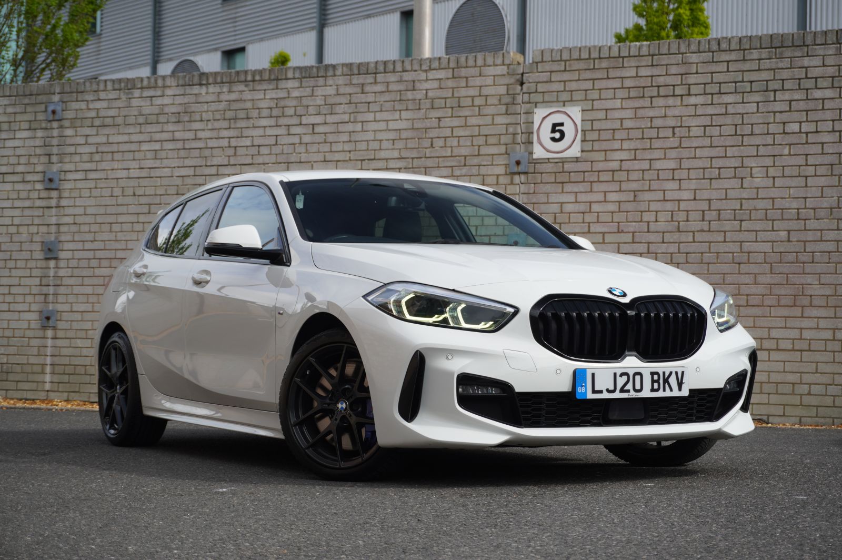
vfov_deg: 20.1
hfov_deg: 29.9
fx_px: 1577
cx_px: 421
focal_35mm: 68
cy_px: 280
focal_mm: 45
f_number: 6.3
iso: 100
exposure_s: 1/200
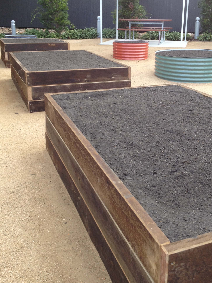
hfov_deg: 32.8
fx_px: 359
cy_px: 106
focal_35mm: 44
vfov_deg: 42.6
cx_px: 122
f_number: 2.4
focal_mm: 4.28
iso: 50
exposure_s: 1/120
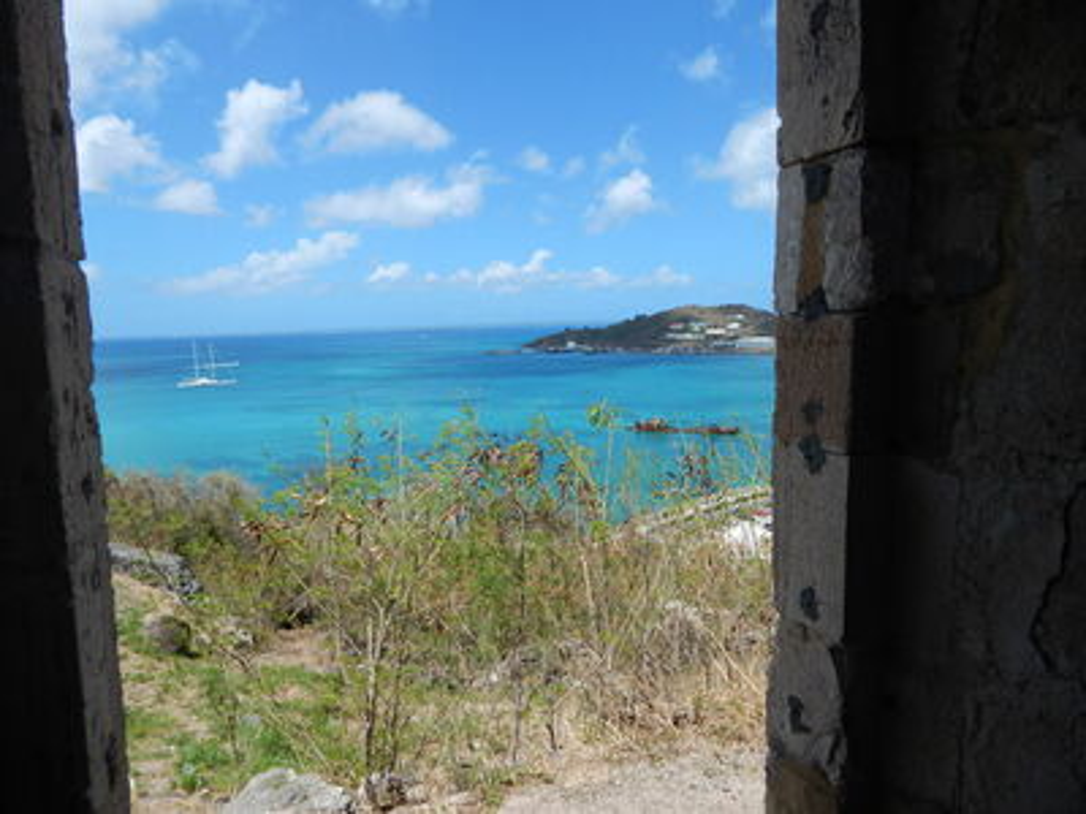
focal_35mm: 22
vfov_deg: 61.1
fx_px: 690
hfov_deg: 76.4
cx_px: 543
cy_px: 407
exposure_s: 1/500
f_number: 6
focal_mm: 4
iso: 125
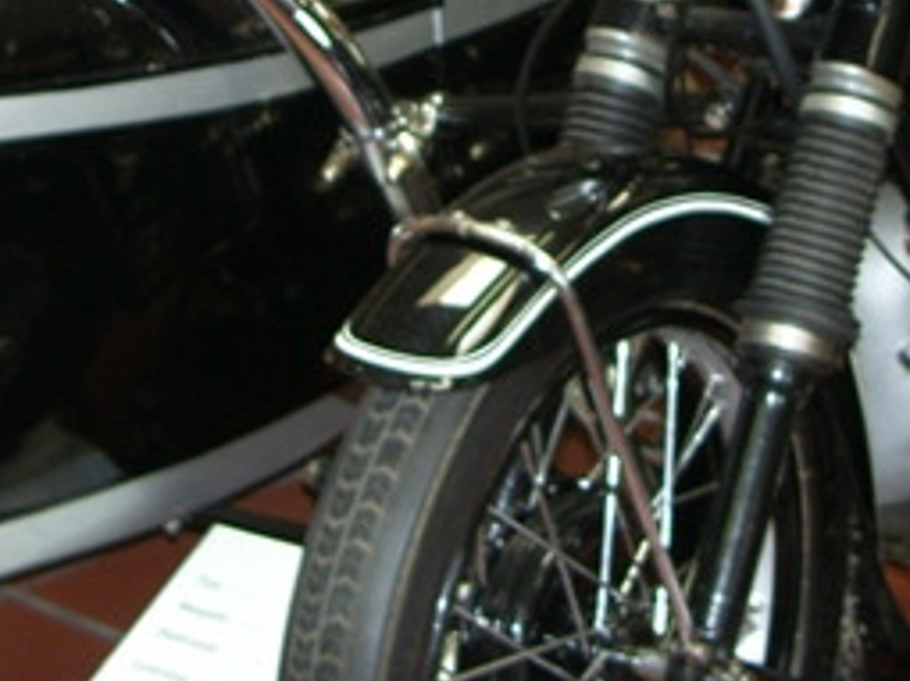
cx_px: 510
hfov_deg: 14.0
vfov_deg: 10.5
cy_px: 82
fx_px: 3705
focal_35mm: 141
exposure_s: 1/50
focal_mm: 11.5
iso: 80
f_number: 2.5
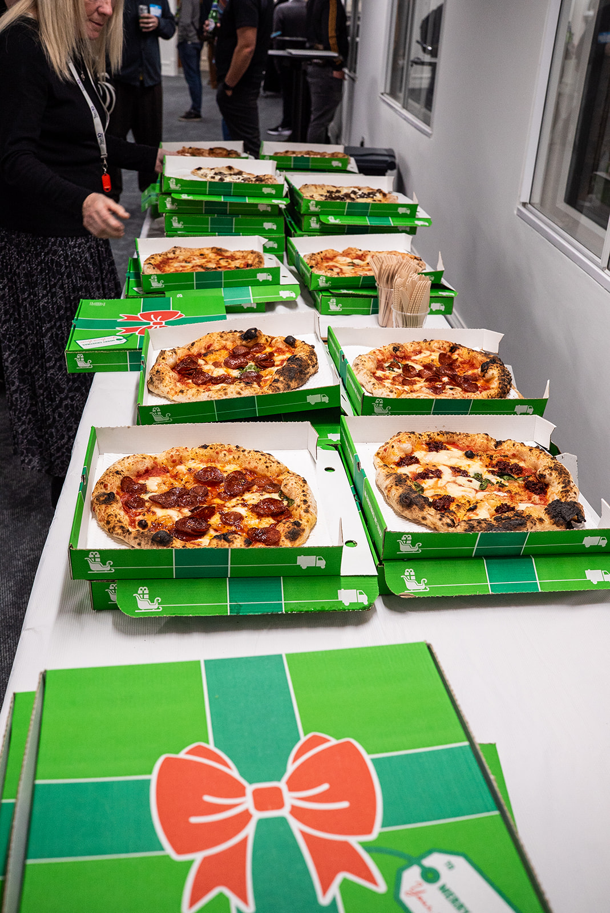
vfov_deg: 54.4
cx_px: 305
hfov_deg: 37.9
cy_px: 456
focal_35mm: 35
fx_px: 888
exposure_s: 1/160
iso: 1600
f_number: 6.3
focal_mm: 35
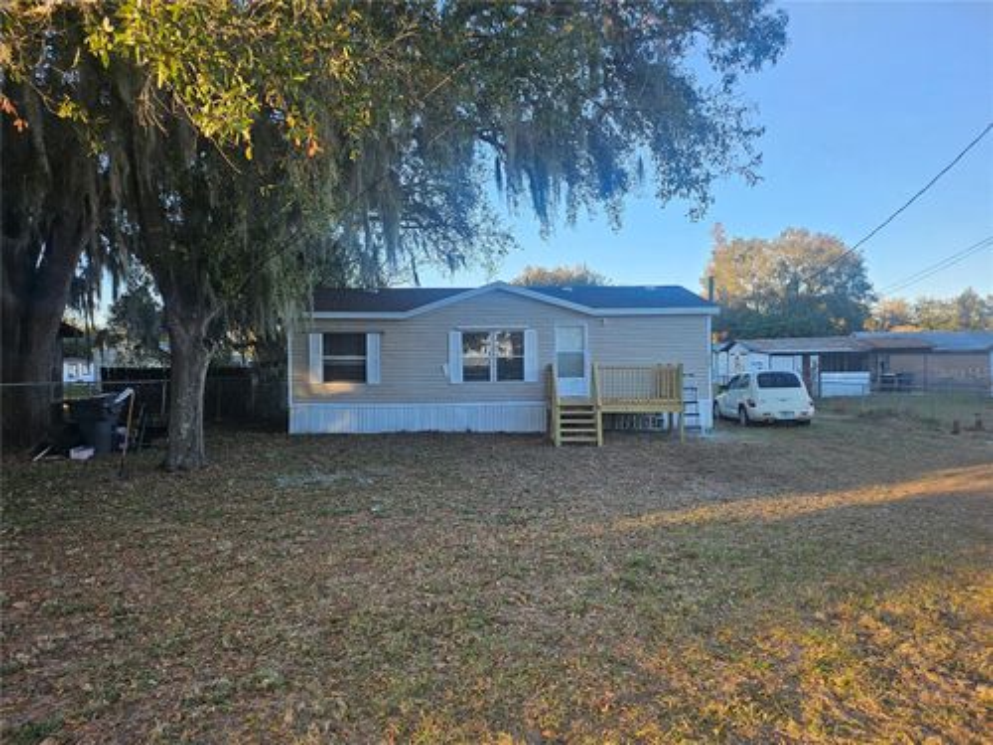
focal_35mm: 24
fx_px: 688
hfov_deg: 71.6
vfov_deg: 56.8
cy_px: 372
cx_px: 496
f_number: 1.8
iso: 50
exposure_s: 1/433
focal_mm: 5
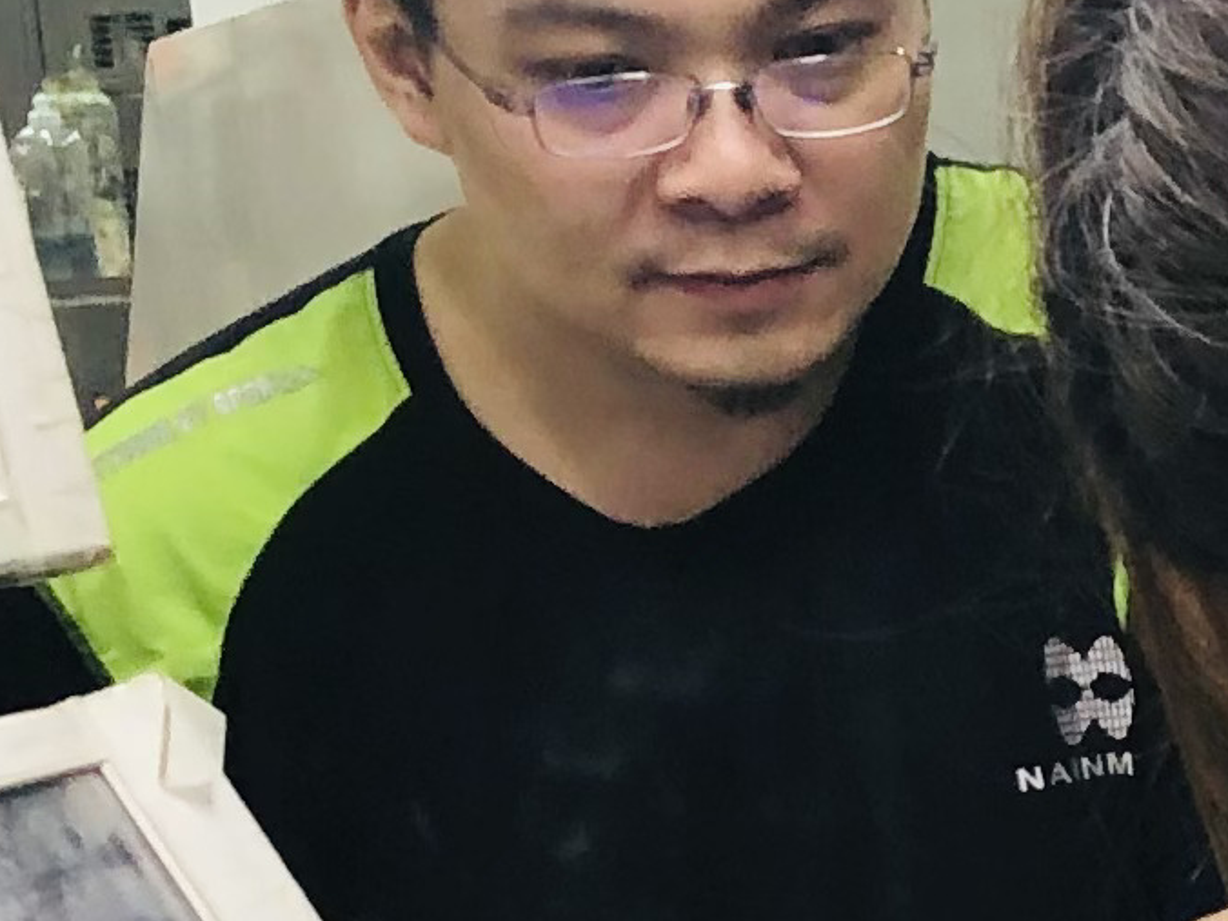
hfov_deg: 10.8
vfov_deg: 8.8
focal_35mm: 167
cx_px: 2489
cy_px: 1010
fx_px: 5924
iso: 40
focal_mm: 3.99
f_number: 1.8
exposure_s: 1/24
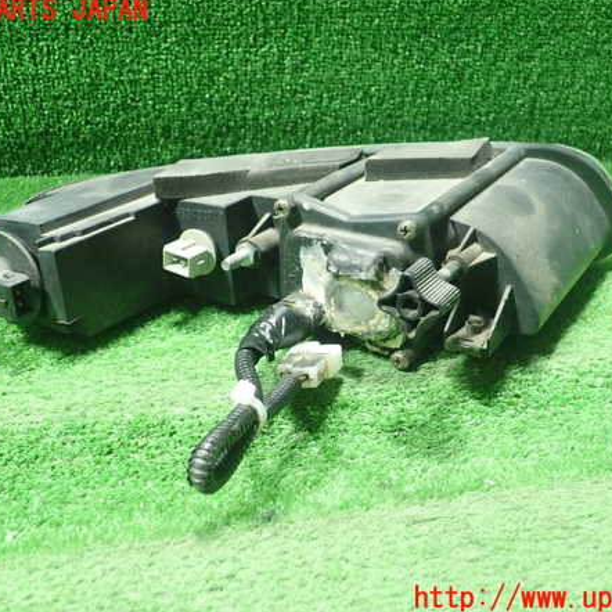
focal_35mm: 36
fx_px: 720
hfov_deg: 46.0
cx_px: 312
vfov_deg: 46.0
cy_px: 305
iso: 800
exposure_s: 1/60
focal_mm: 5.5
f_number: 2.3
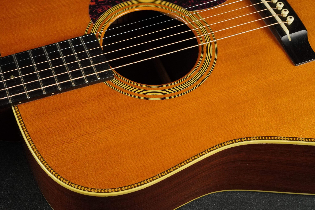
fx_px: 459
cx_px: 158
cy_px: 105
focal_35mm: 52
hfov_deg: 37.9
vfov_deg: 25.8
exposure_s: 1/60
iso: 1600
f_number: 11
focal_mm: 35
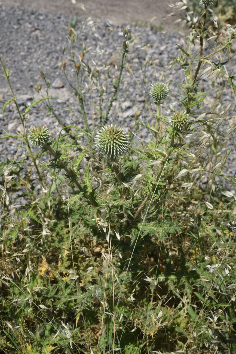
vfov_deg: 39.6
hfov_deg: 27.0
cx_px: 118
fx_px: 491
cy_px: 177
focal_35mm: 50
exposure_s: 1/200
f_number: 11
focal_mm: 50
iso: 100
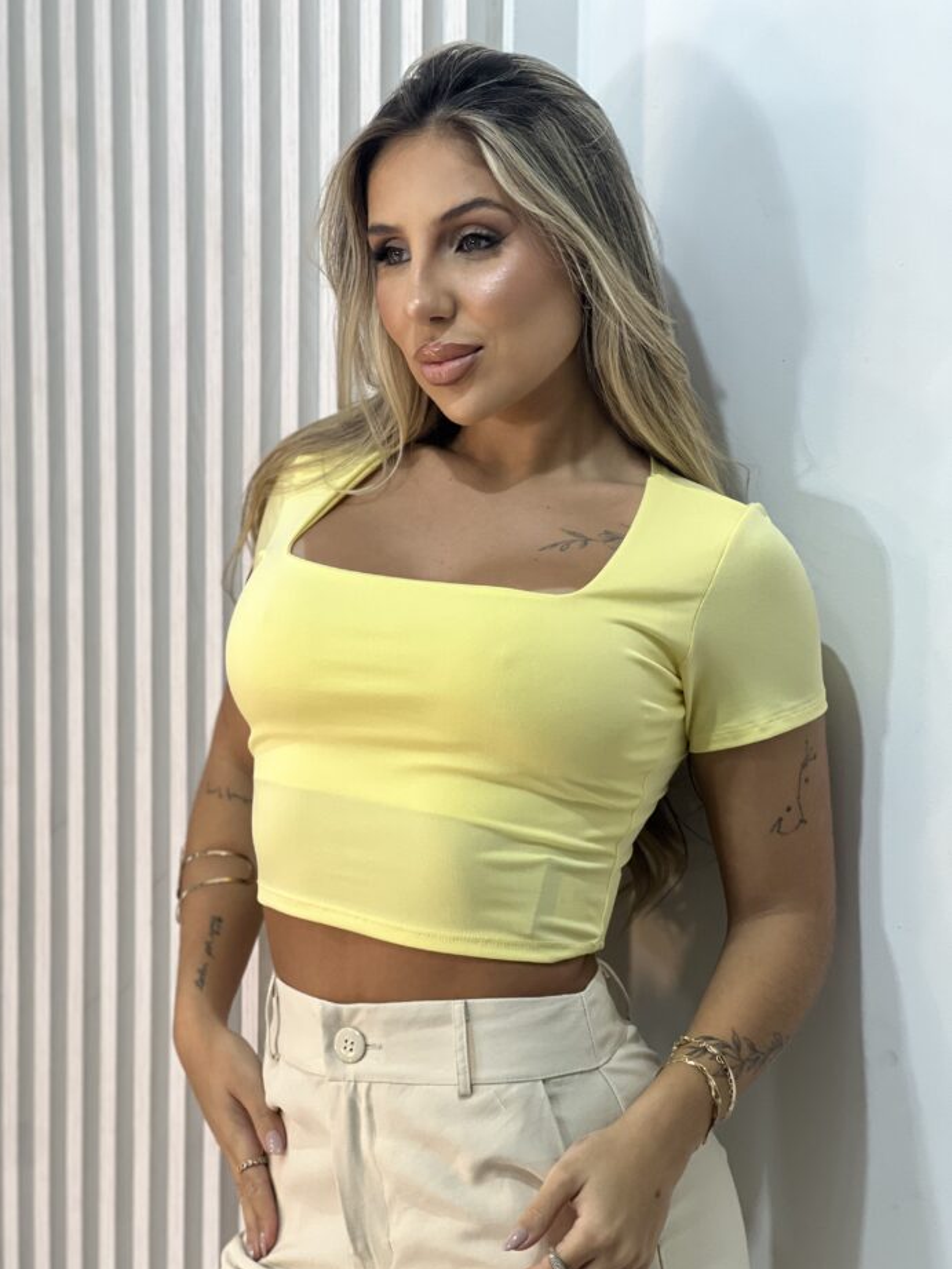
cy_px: 637
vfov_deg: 25.0
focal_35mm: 78
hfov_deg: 18.9
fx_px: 2860
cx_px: 471
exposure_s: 1/120
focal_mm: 9
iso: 160
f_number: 2.8
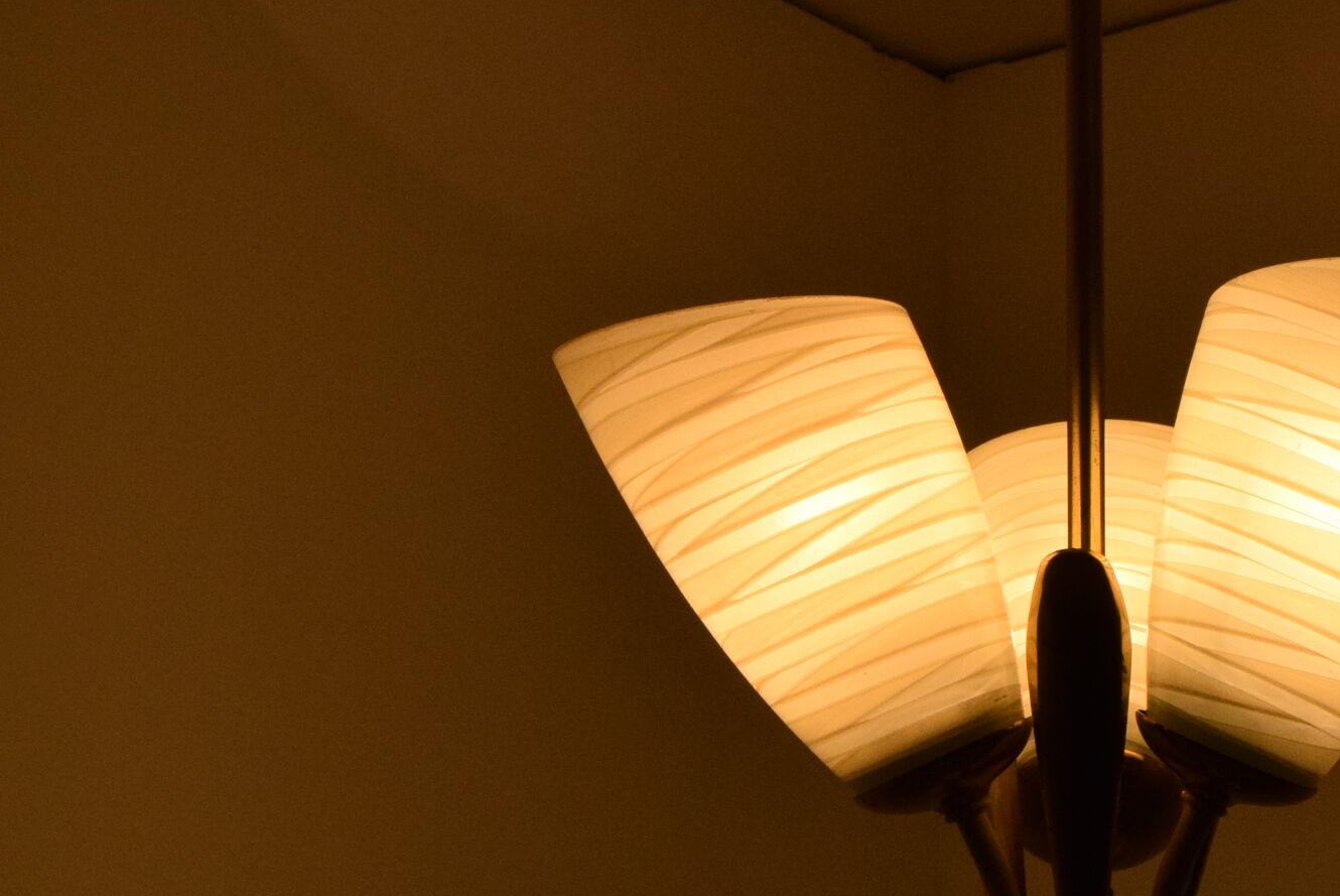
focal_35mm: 108
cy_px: 366
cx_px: 1096
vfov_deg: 12.7
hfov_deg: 18.7
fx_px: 4023
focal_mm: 32
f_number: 11
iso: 1600
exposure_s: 1/500
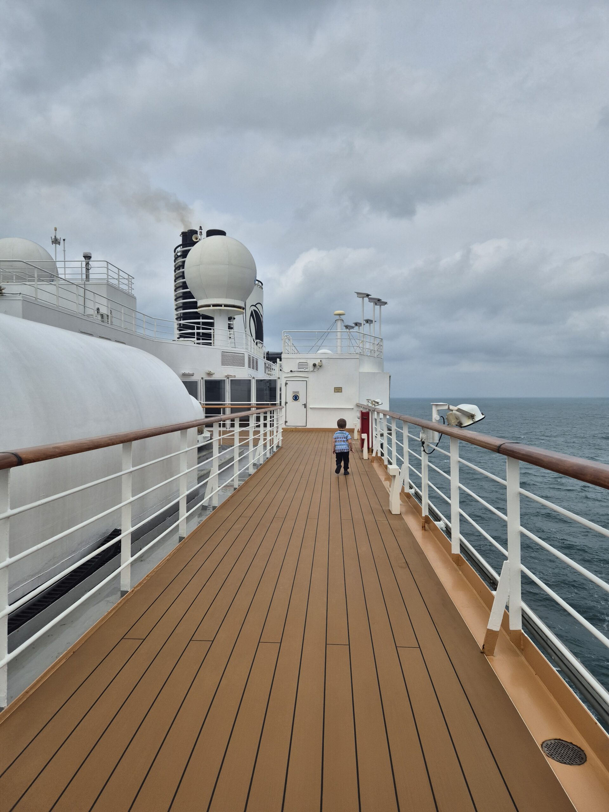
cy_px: 406
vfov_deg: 73.9
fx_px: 540
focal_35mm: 23
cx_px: 304
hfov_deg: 58.9
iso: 25
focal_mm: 5.4
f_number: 1.8
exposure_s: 1/2968
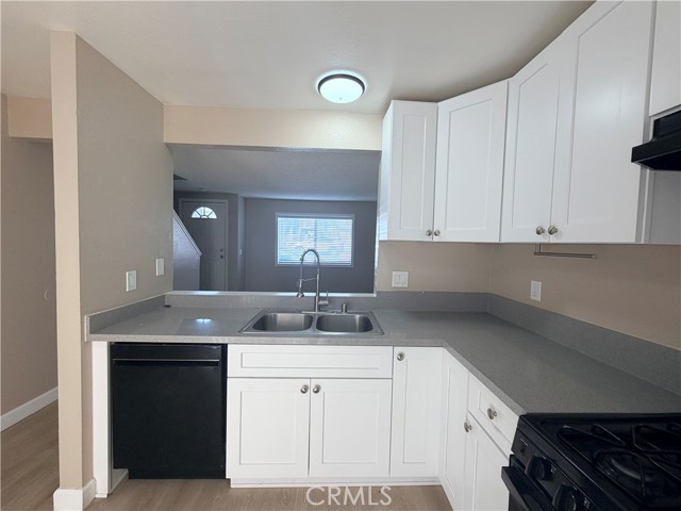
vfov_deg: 85.7
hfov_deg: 102.1
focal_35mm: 14
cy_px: 256
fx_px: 275
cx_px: 340
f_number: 2.2
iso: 80
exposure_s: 1/120
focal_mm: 2.22
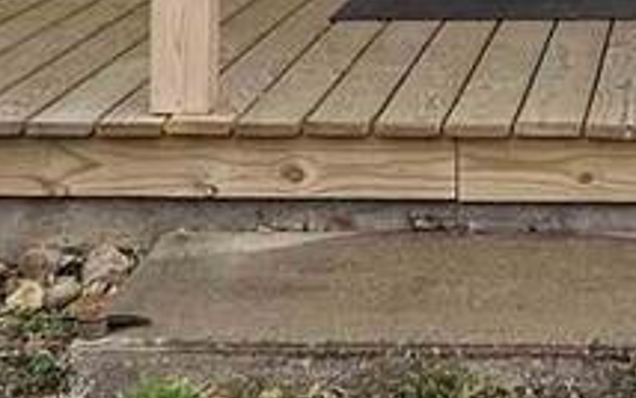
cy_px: -541
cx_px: 493
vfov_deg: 7.5
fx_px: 2844
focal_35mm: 164
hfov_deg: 12.7
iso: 50
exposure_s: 1/1036
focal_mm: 5.4
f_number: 1.8
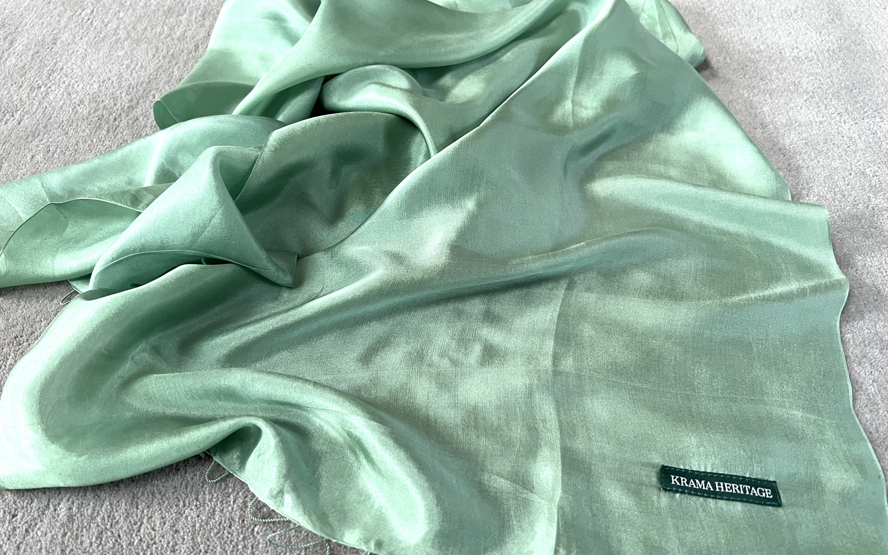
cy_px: 296
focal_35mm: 28
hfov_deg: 66.5
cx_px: 438
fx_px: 678
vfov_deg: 44.5
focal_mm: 5.7
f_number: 1.5
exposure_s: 1/78
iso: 125
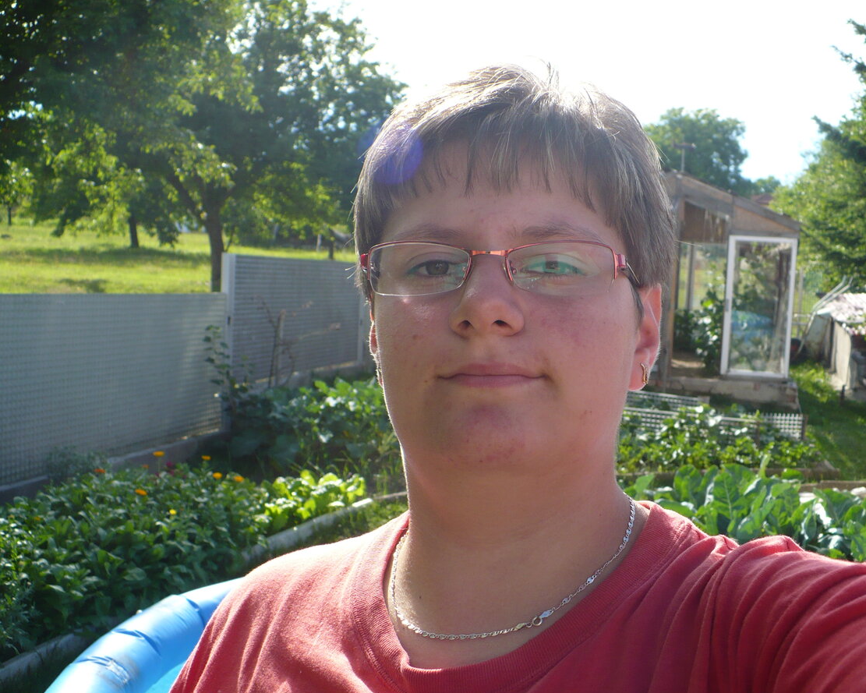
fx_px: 1000
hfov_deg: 46.8
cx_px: 454
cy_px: 350
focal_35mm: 39
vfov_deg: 38.2
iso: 100
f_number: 2.8
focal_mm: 6.1
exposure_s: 1/640
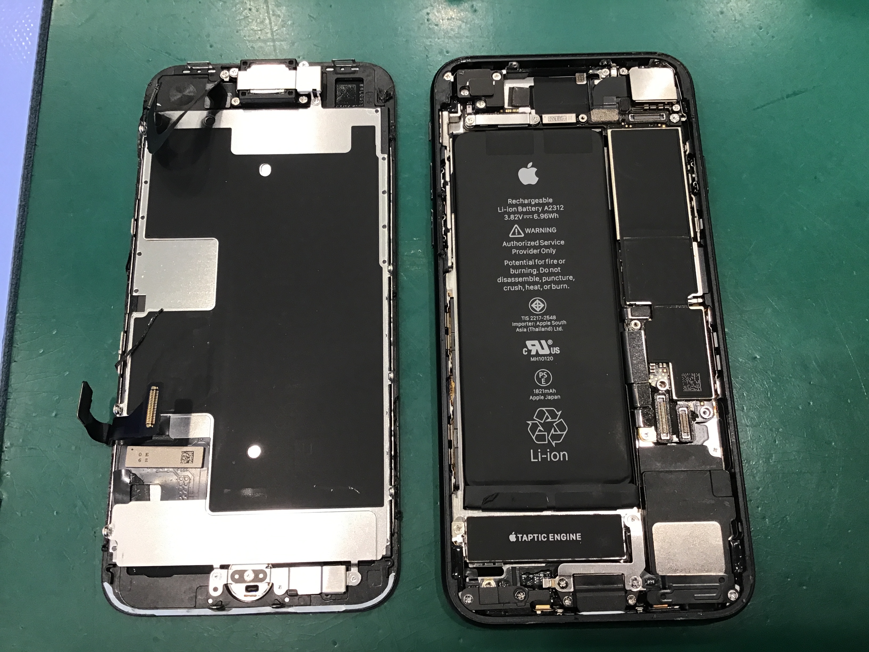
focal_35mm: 31
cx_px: 434
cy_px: 326
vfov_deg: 45.4
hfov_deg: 58.4
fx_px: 778
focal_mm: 3.3
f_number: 2.4
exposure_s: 1/30
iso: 64
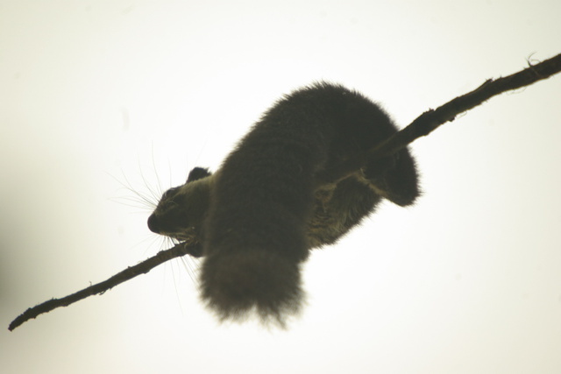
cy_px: 187
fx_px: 11689
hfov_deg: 2.7
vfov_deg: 1.8
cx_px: 280
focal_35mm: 750
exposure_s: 1/500
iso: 200
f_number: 6.7
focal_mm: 500
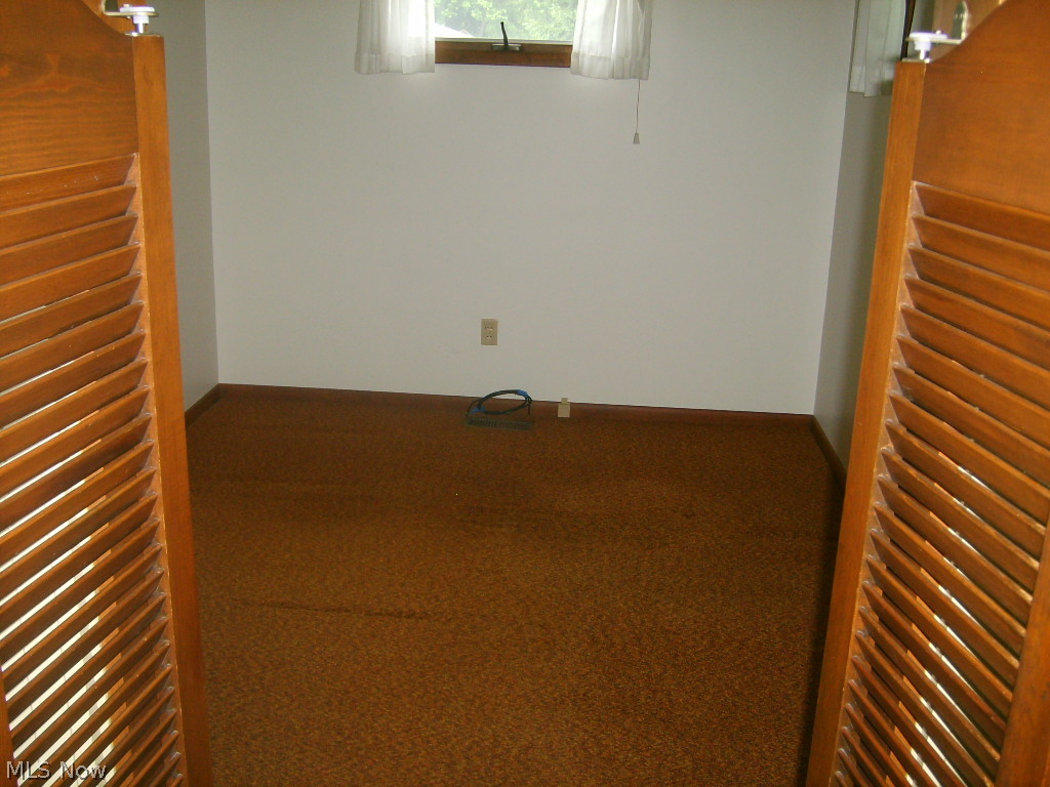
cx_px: 525
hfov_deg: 52.6
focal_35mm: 35
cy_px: 394
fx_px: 1062
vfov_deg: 40.7
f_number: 2.8
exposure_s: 1/30
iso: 144
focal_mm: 5.8
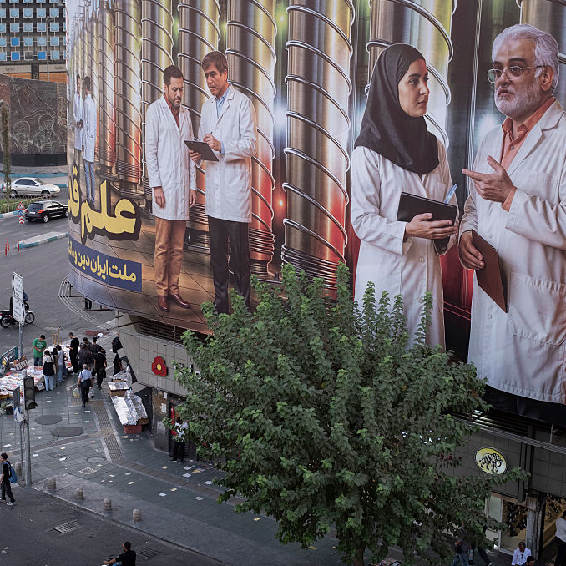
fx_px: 1258
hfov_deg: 25.3
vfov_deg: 25.4
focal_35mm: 68
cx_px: 211
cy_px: 284
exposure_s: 1/200
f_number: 3.6
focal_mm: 35
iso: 400
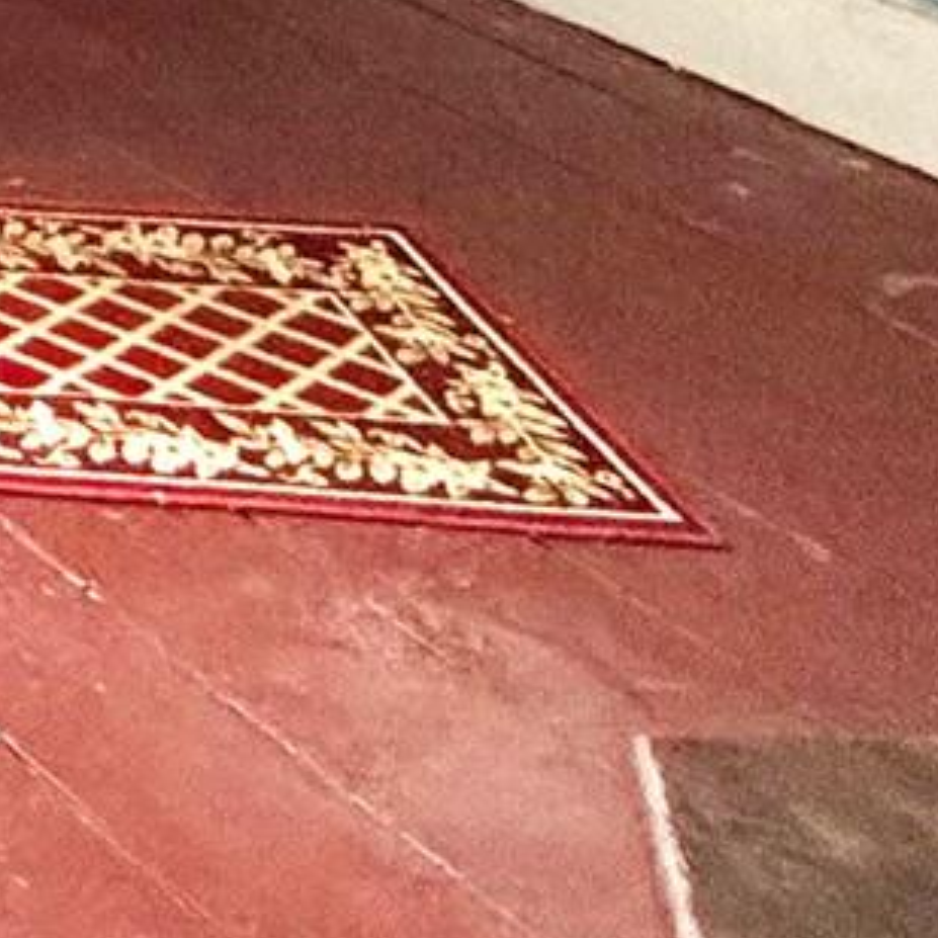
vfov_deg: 16.3
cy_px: -932
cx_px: -1424
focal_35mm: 82
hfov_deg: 13.7
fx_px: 2514
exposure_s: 1/60
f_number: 2.2
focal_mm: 2.22
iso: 320
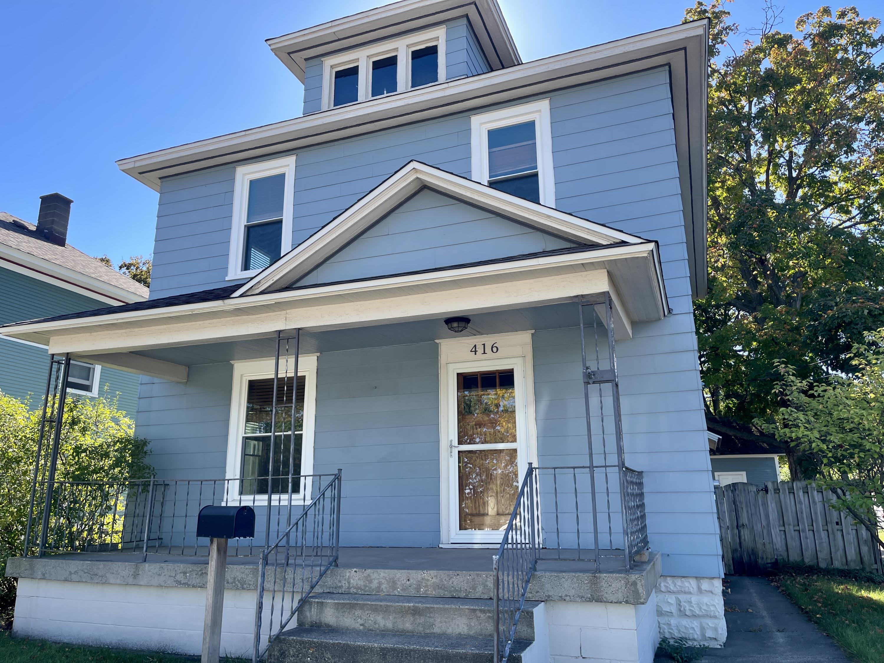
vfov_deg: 54.9
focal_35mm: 25
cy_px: 332
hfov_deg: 69.4
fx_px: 638
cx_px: 442
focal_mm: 5.1
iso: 32
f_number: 1.6
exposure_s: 1/755
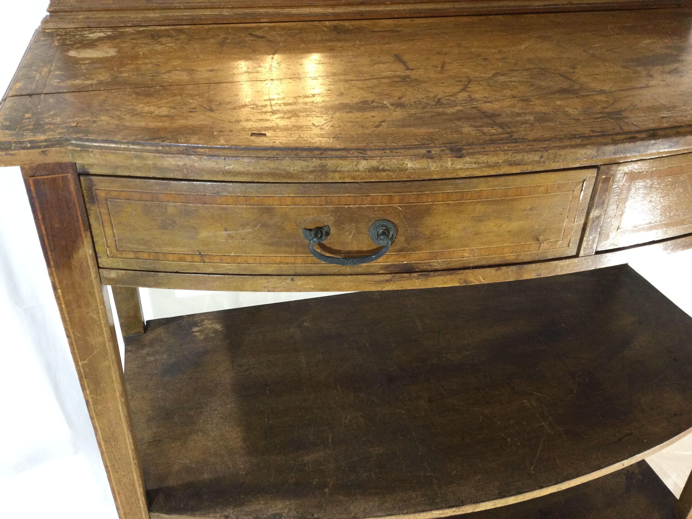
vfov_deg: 45.4
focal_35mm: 31
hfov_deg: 58.4
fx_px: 620
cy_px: 260
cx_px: 346
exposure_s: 1/33
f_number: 2.4
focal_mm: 3.3
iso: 100
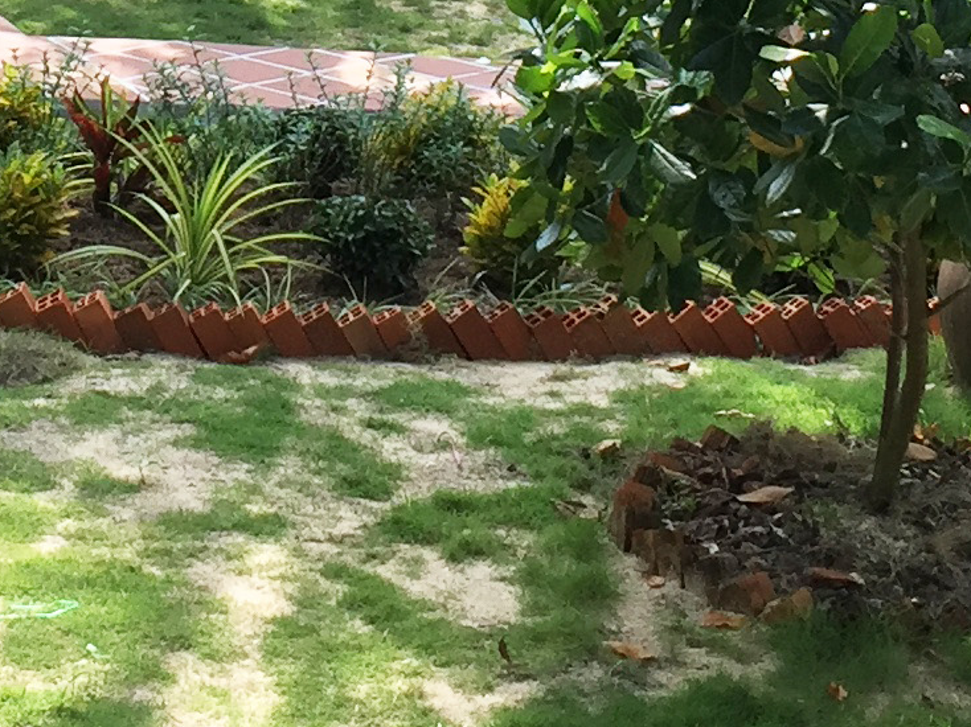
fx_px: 3617
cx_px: 152
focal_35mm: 129
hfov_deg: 15.2
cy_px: -394
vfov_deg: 11.0
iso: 32
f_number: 2.2
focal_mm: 4.15
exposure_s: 1/842
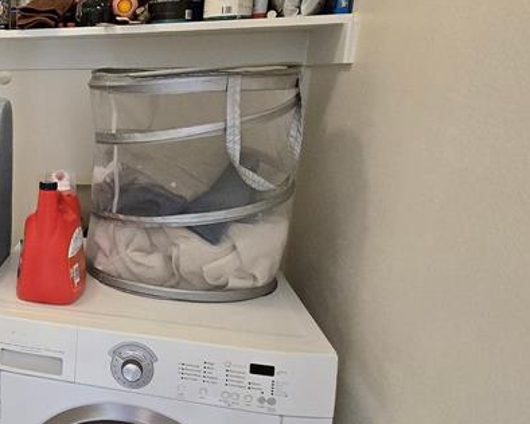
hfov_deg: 42.8
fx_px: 518
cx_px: -48
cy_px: 191
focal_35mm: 33
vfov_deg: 44.5
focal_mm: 2.2
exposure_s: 1/60
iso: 1000
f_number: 2.2
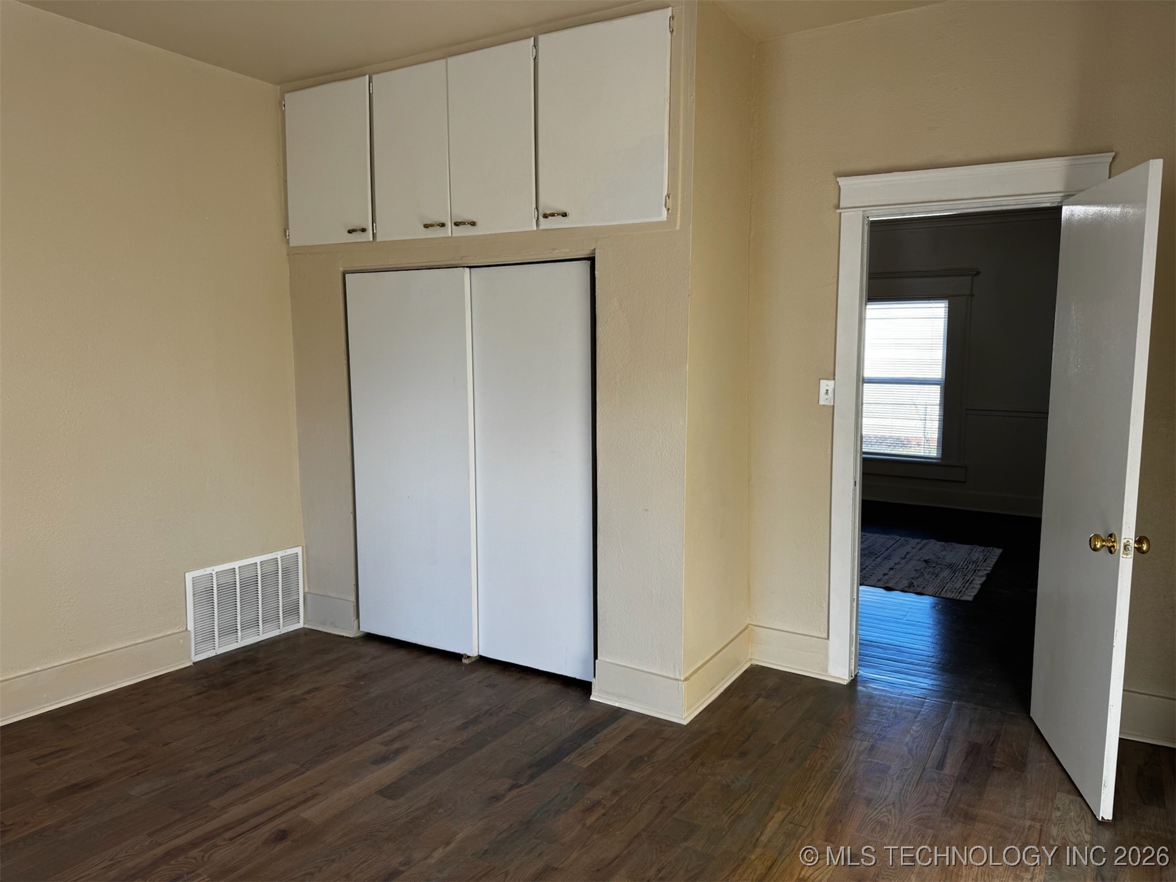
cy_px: 441
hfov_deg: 71.6
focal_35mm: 24
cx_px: 588
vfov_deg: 56.8
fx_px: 815
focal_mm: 6.76
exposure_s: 1/121
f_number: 1.78
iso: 64
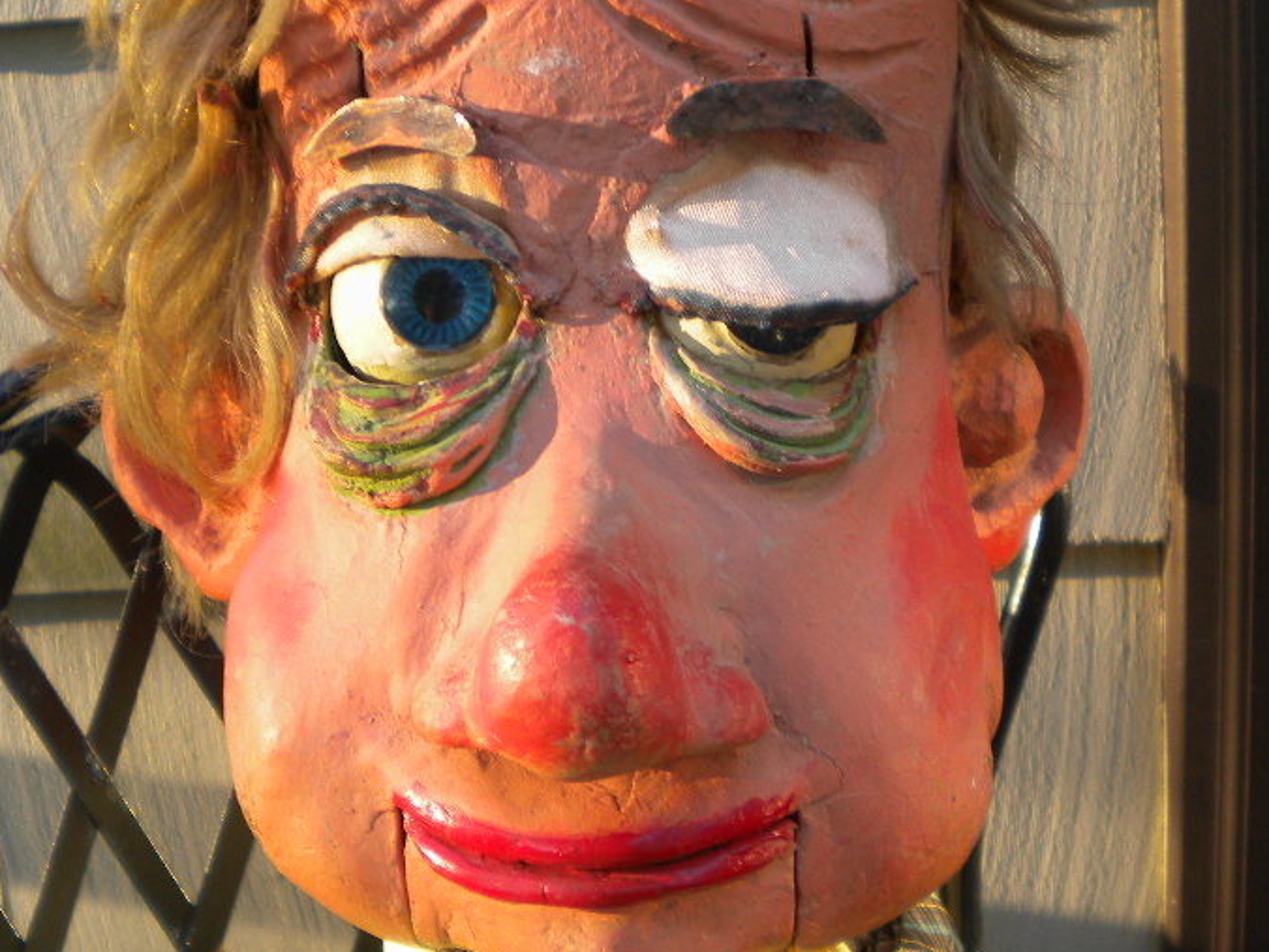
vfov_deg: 27.5
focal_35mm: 53
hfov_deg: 36.1
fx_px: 1943
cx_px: 535
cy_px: 407
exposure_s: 1/58.6
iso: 80
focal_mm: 6.3
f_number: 3.1
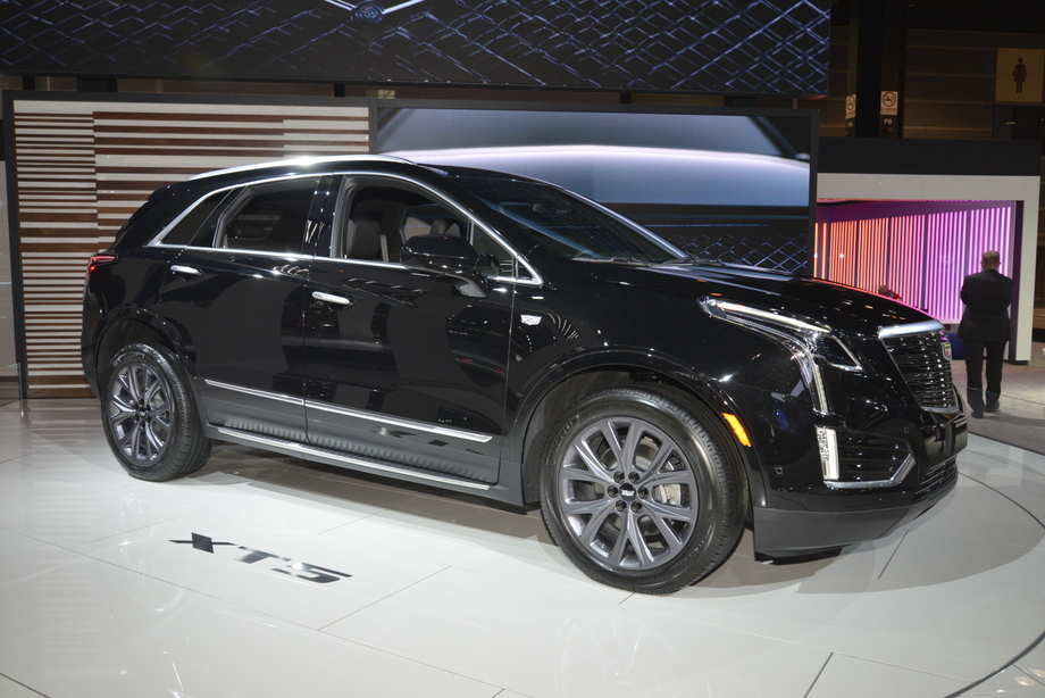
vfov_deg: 45.0
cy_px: 349
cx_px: 522
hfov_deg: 63.6
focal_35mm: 29
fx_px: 842
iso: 1600
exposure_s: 1/100
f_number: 8
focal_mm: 29
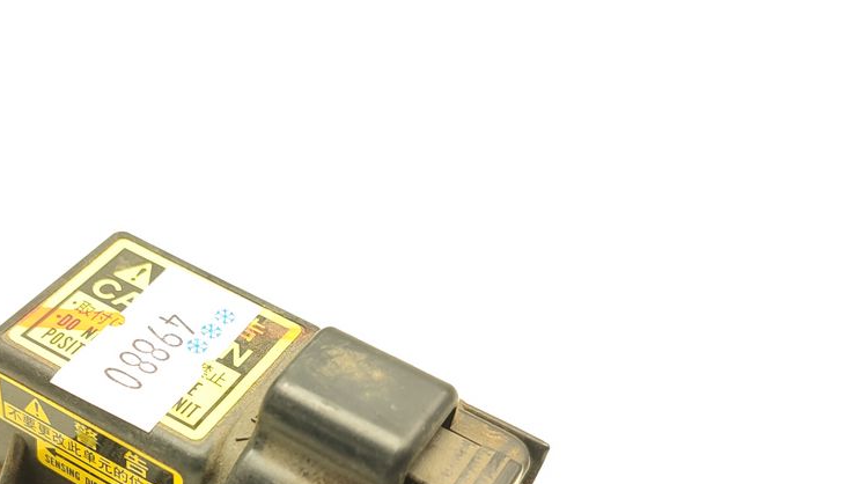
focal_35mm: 45
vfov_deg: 25.8
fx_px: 1027
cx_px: 228
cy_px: 423
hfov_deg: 44.2
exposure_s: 1/80
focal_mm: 5.89
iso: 200
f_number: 1.89
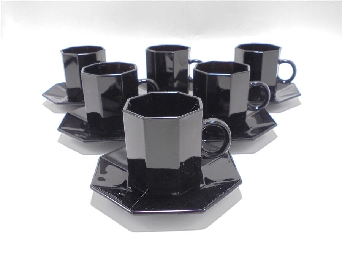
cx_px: 171
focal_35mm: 34
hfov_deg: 54.0
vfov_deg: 41.8
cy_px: 128
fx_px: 336
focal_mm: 6.1
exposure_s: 1/30
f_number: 4
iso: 160
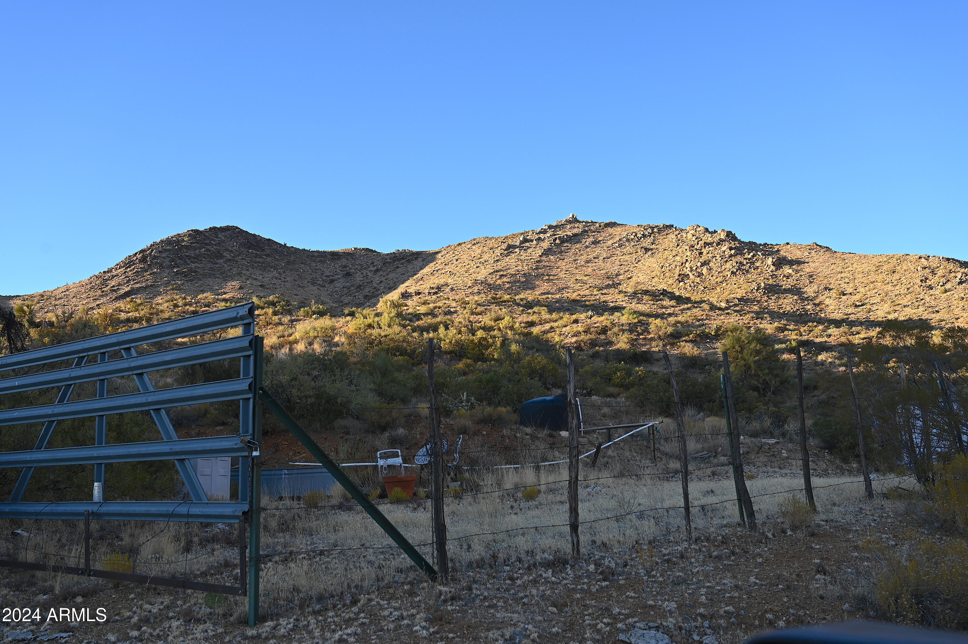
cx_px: 484
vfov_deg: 40.5
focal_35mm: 32
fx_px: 873
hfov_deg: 58.0
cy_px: 322
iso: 100
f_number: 5.6
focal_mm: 32.5
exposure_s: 1/125
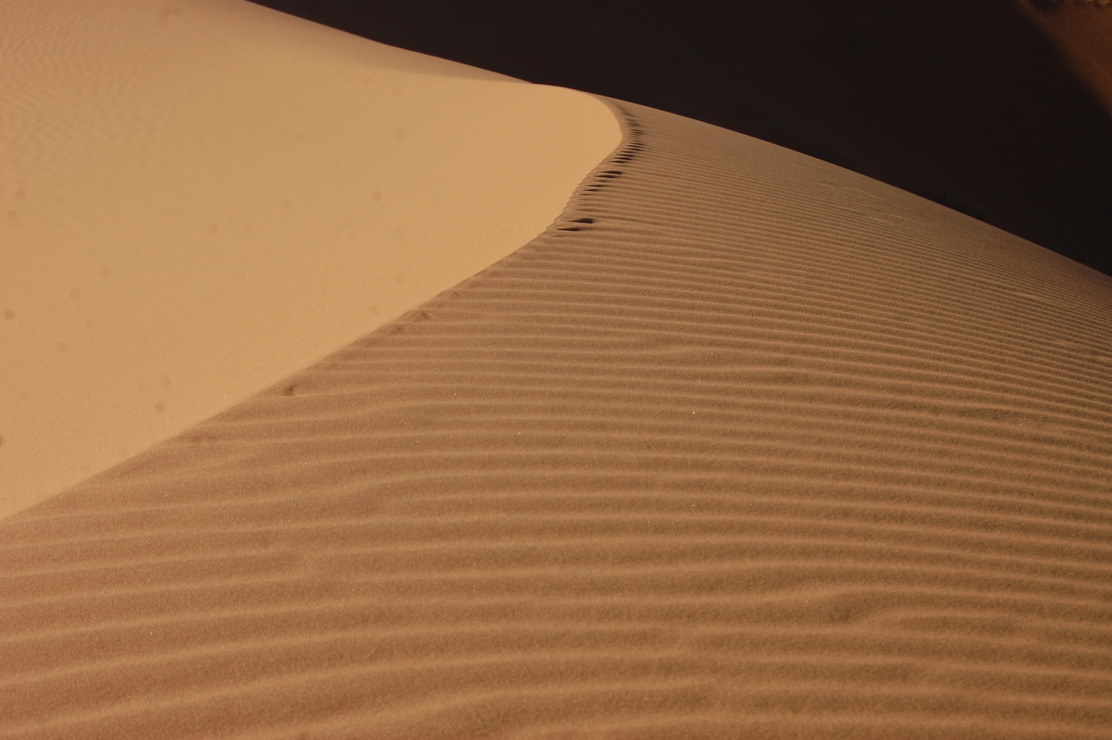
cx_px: 556
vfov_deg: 16.5
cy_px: 370
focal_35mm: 82
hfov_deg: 24.6
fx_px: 2546
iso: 200
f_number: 10
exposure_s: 1/400
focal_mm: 55
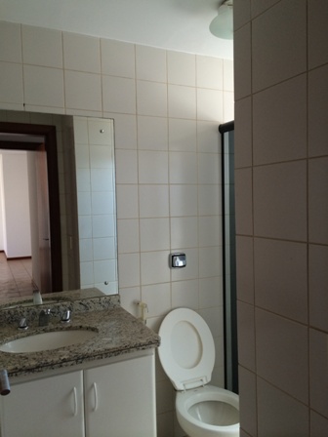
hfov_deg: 46.8
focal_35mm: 30
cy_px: 218
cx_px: 164
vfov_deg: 60.0
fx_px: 379
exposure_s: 1/30
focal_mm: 4.12
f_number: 2.2
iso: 64
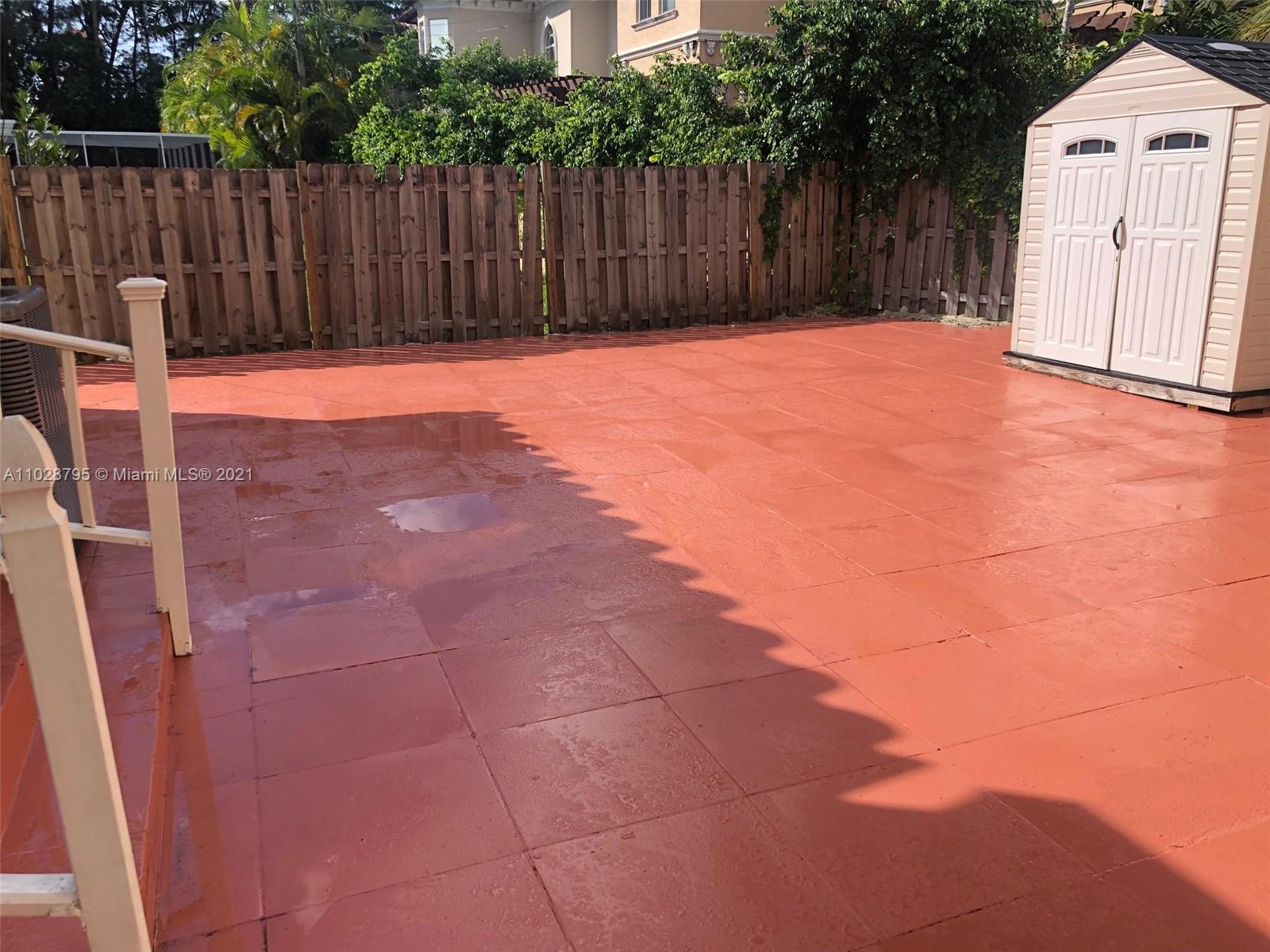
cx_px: 635
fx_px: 1027
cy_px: 476
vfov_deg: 49.7
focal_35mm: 28
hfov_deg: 63.4
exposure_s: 1/1473
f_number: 1.8
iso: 20
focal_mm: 4
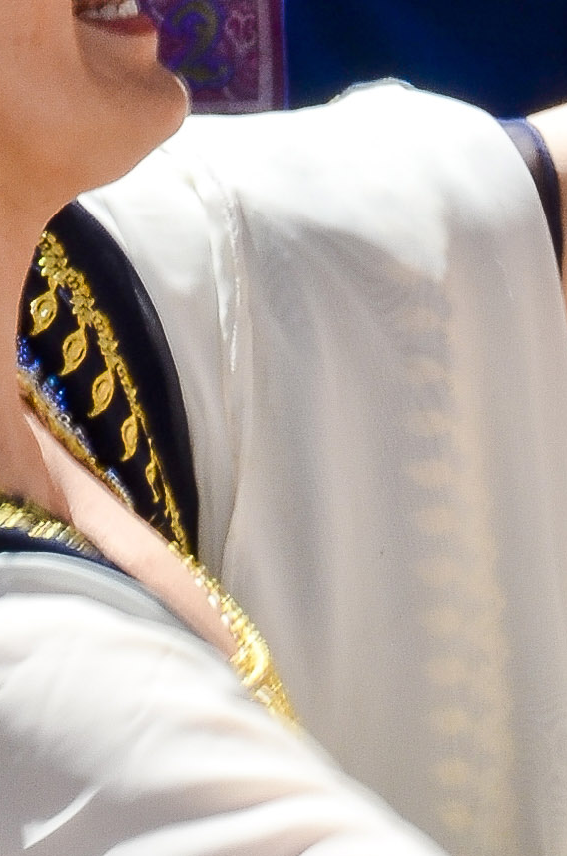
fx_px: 27605
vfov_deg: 1.8
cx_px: 803
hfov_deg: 1.2
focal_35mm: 1163
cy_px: 902
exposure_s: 1/100
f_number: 16
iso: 200
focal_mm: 135
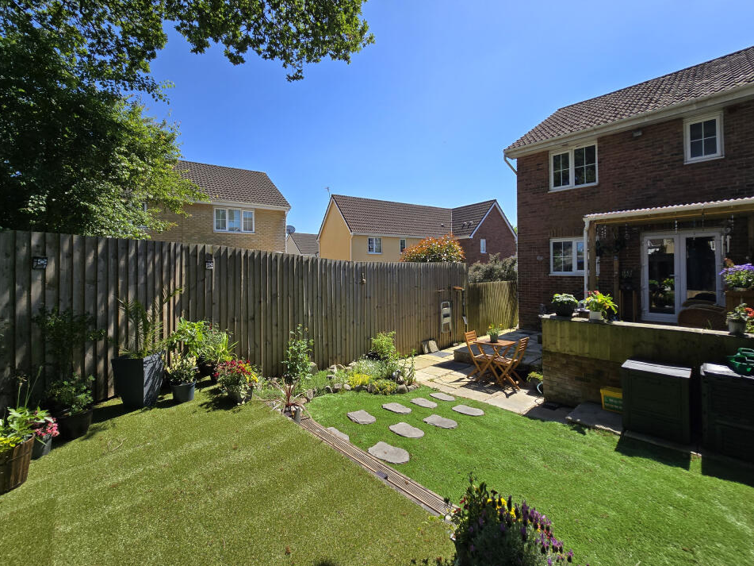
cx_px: 378
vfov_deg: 85.6
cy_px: 271
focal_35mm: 14
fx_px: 305
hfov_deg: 102.1
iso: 64
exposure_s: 1/2000
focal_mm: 2.2
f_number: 2.2
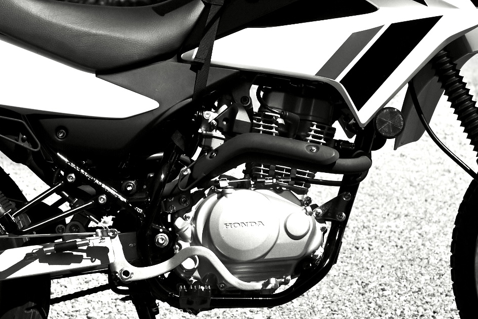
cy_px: 193
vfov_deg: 10.0
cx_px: 217
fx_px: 1819
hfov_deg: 15.0
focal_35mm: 137
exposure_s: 1/8000
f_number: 5.6
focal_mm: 40
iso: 400
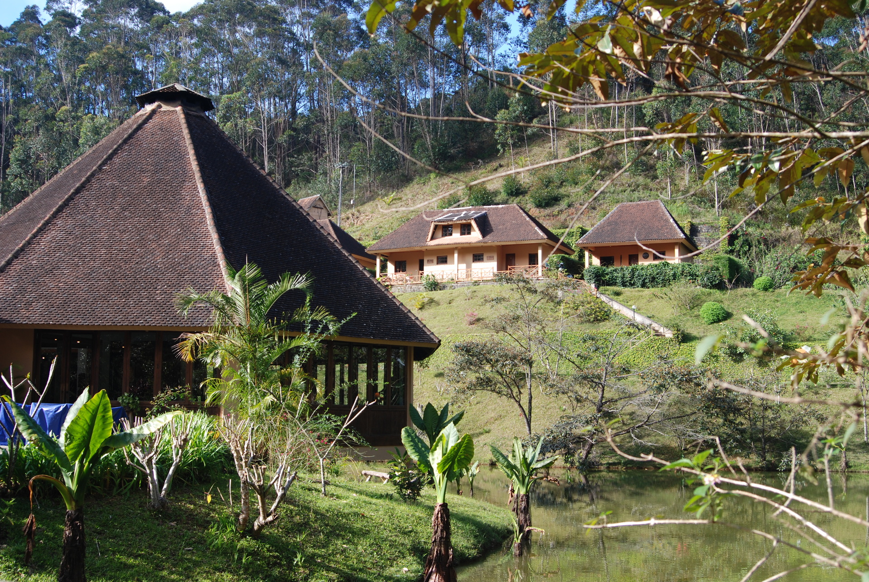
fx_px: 1015
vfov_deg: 32.0
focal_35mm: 42
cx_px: 434
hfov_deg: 46.4
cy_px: 291
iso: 110
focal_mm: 28
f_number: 5.6
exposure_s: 1/125
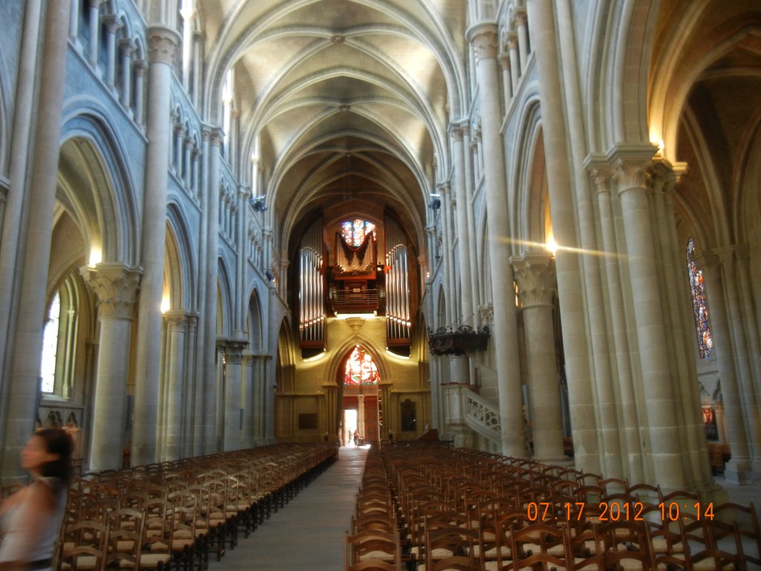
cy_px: 286
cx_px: 380
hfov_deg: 60.0
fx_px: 660
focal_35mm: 30
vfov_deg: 46.8
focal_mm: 5.4
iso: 200
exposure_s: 1/3.6
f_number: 3.5
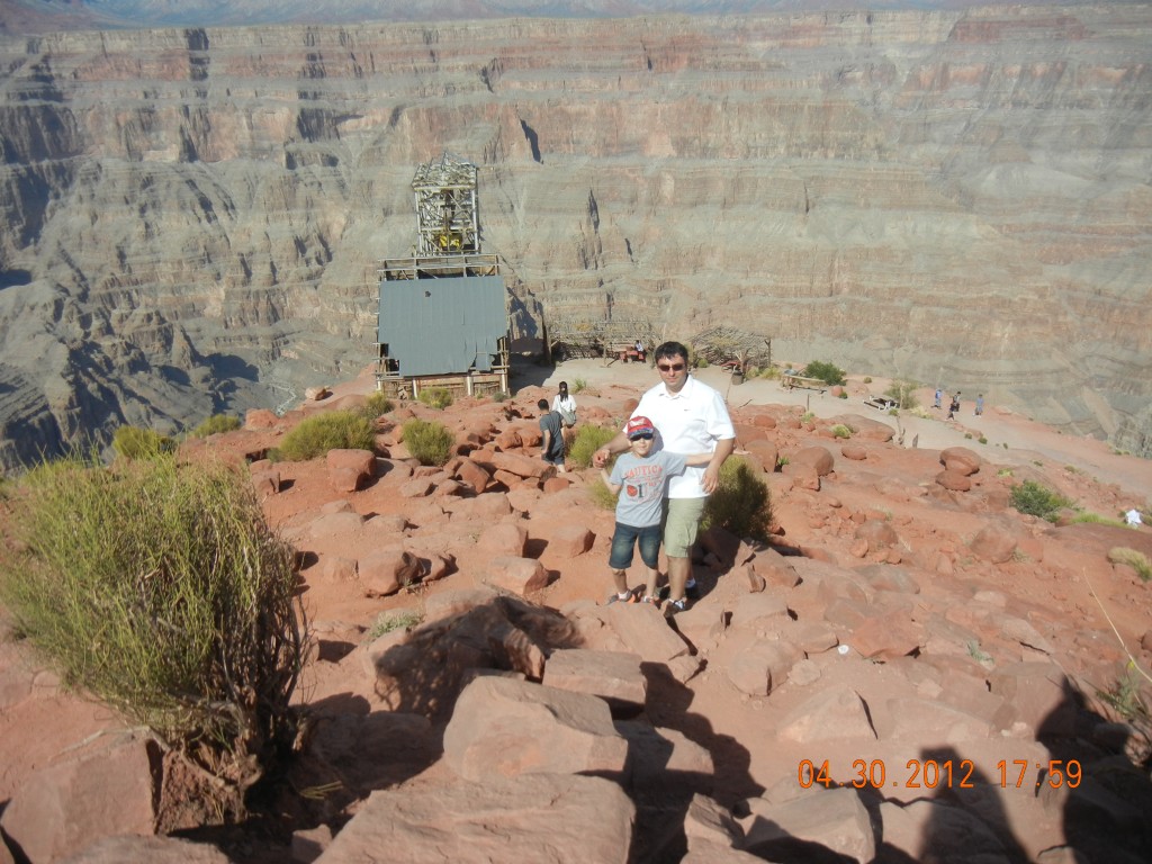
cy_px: 432
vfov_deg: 46.8
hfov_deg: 60.0
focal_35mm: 30
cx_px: 576
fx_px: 998
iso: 160
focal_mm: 5.4
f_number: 7
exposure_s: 1/572
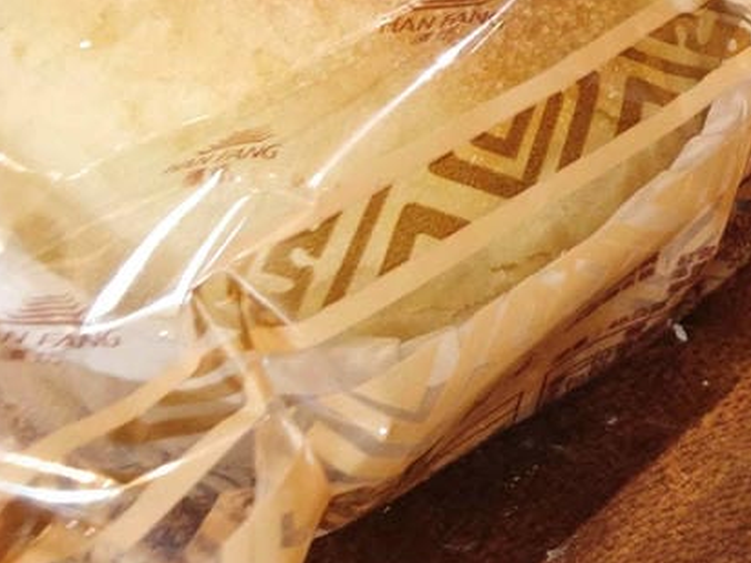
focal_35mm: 67
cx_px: 678
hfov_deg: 27.9
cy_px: -27
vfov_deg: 21.0
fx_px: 1454
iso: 200
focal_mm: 2.03
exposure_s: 1/60
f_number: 1.8
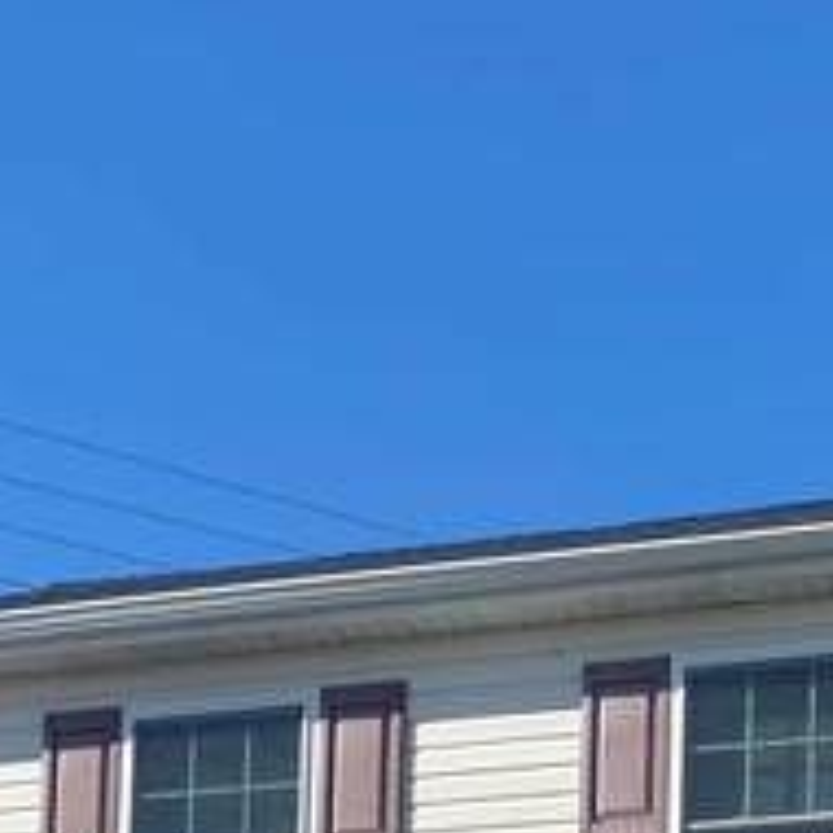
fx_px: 3376
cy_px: 1390
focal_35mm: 124
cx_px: 837
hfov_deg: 13.9
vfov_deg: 13.0
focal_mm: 4.25
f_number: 1.8
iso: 32
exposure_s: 1/3300
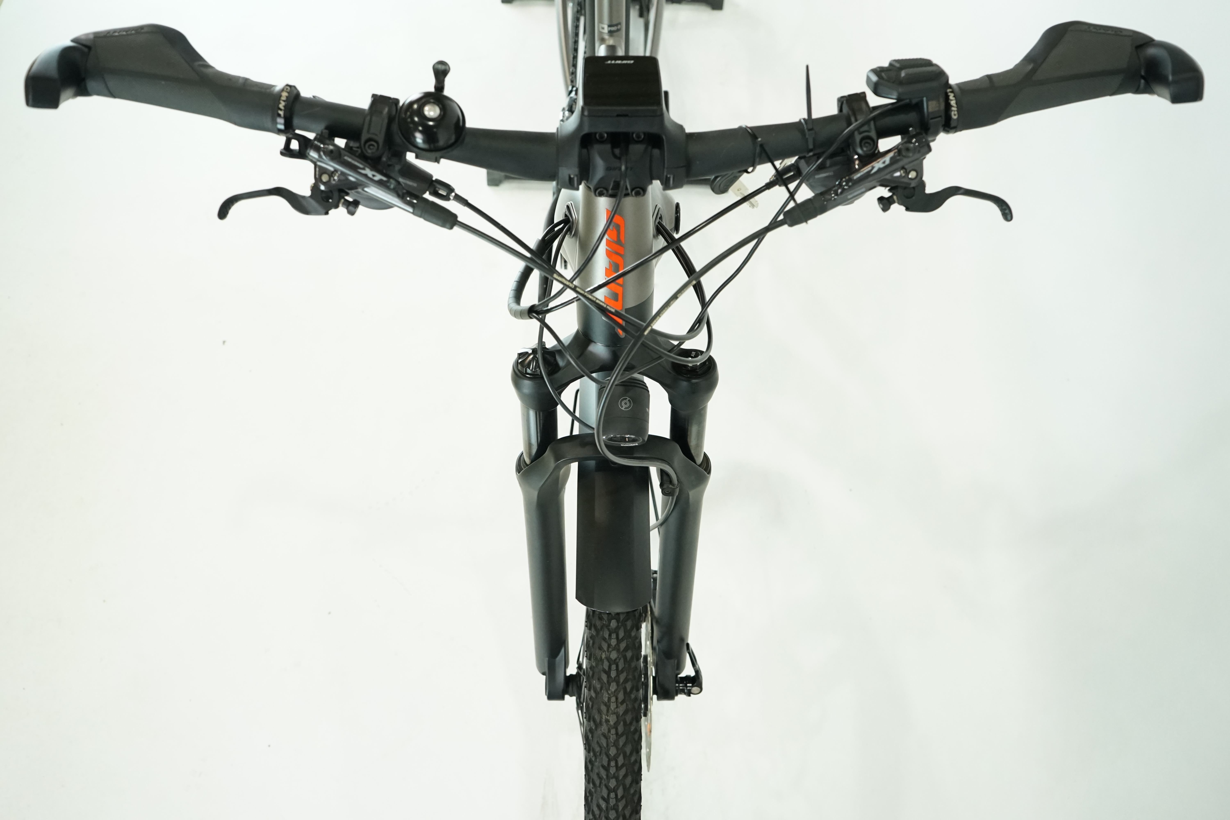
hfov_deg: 57.2
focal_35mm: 33
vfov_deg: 40.0
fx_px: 1127
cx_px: 615
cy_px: 410
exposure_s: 1/200
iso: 2500
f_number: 5.6
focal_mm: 33
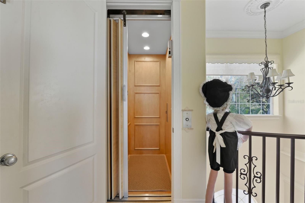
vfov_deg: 81.2
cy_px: 102
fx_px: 119
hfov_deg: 104.3
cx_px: 152
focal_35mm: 14
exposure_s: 1/15
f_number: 9
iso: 400
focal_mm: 14
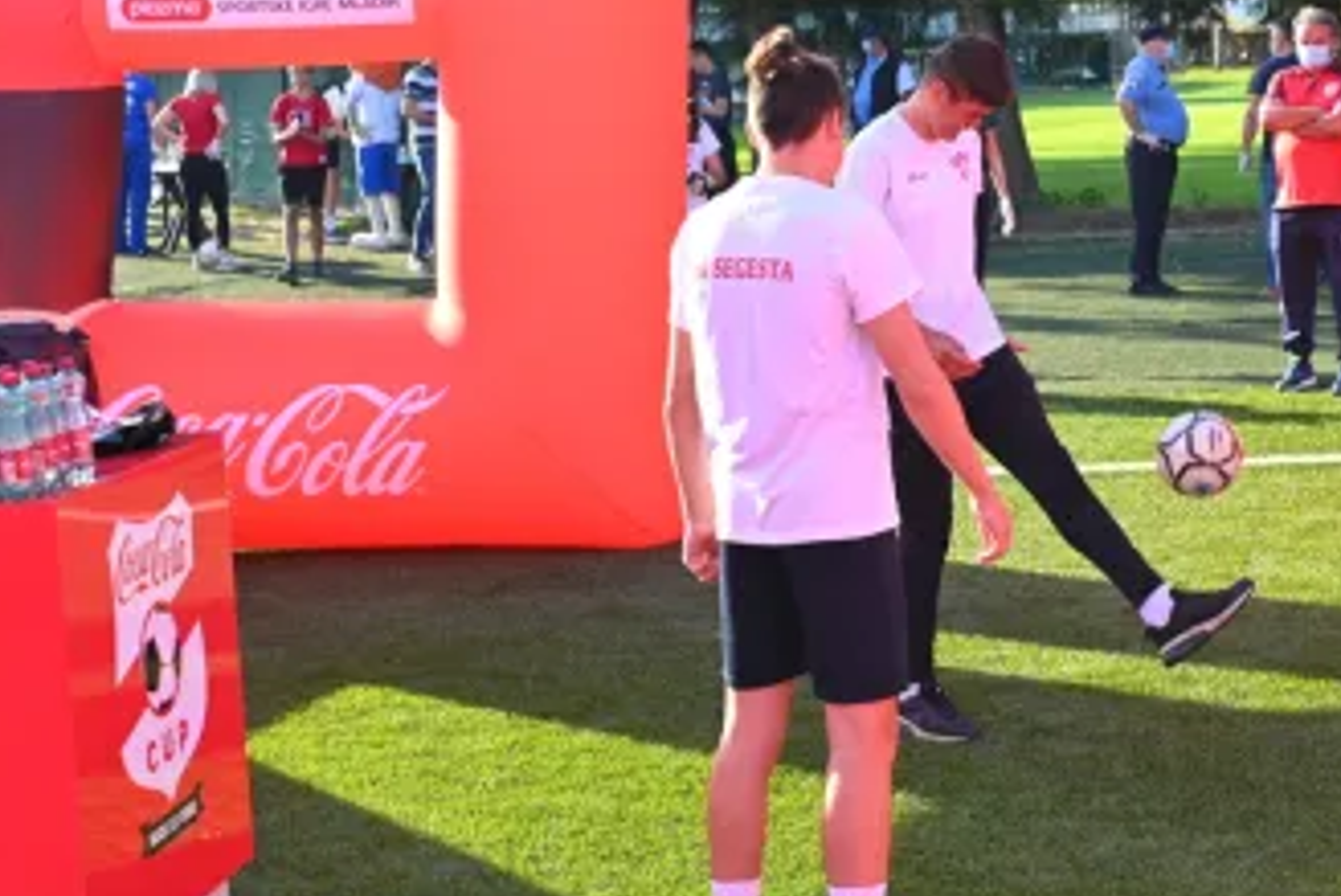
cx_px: 1055
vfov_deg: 16.8
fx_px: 3018
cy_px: 241
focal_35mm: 81
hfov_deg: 24.7
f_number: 4
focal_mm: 35
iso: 160
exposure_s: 1/320
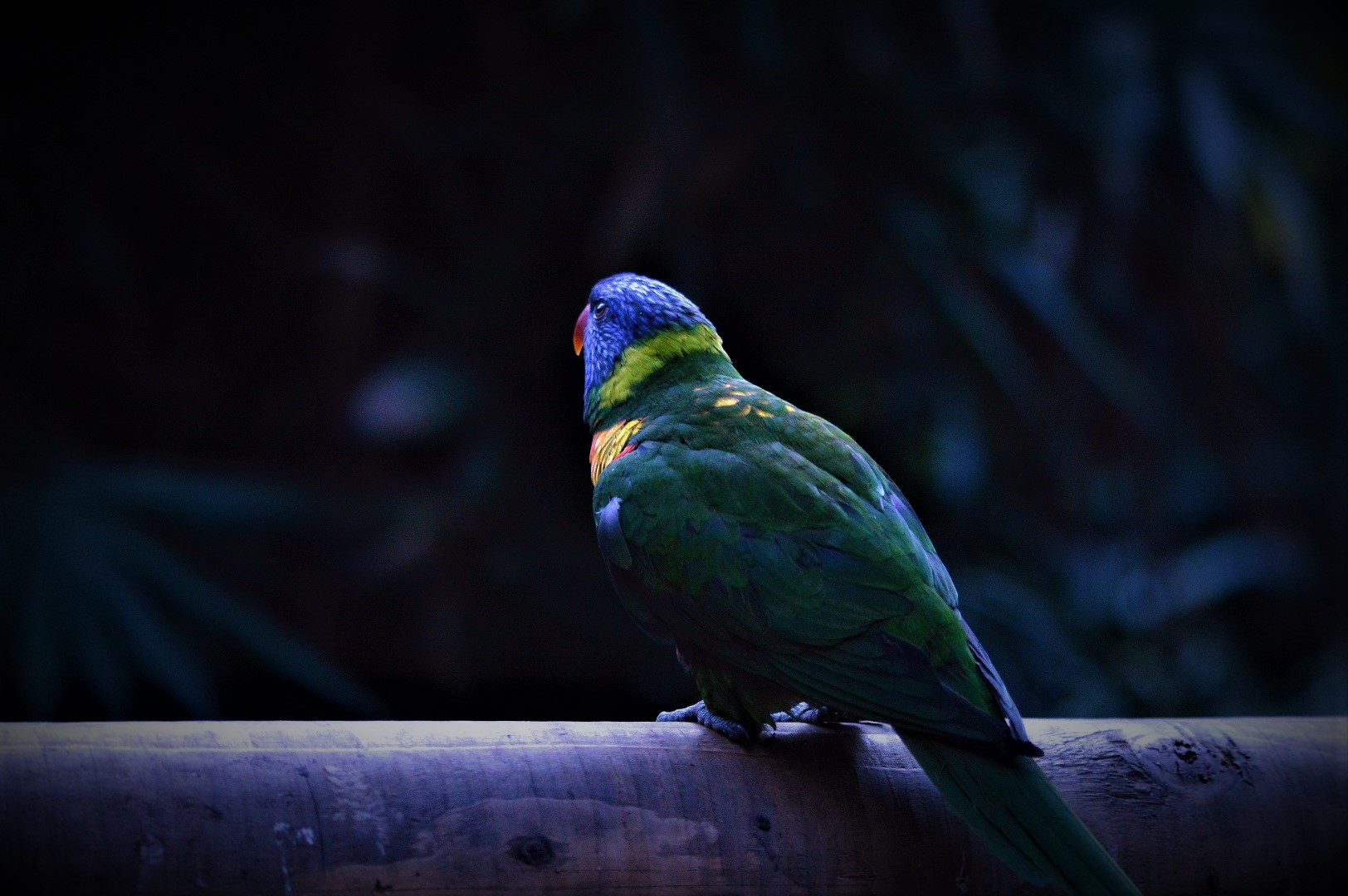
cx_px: 674
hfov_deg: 19.5
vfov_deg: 13.0
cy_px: 448
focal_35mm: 105
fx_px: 3928
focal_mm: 70
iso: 3200
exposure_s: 1/1600
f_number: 4
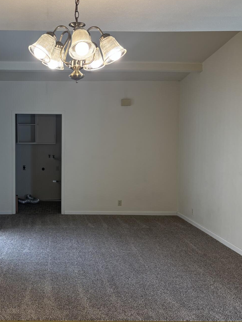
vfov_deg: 46.8
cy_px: 165
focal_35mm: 40
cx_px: 64
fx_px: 373
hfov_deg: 35.3
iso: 100
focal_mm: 5.96
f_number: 1.6
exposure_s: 1/120
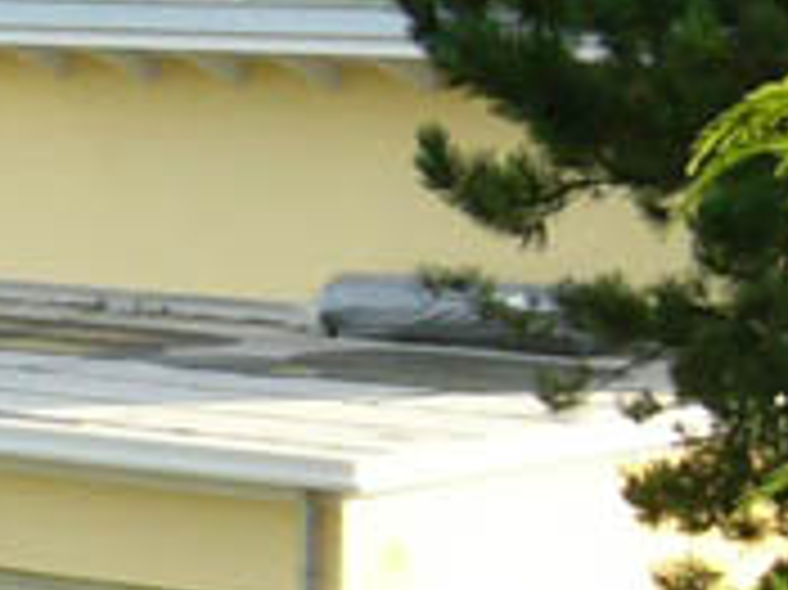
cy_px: 446
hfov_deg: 9.2
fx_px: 4777
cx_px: -378
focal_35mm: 210
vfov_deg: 7.1
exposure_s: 1/320
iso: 200
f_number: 3.2
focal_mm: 7.6
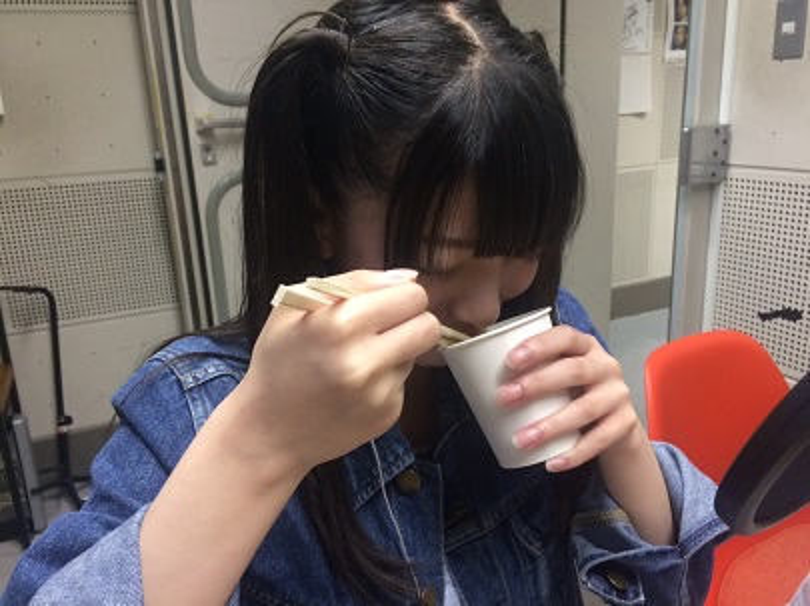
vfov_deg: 48.2
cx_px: 405
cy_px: 303
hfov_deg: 61.7
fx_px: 678
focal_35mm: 29
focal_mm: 4.15
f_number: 2.2
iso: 160
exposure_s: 1/33
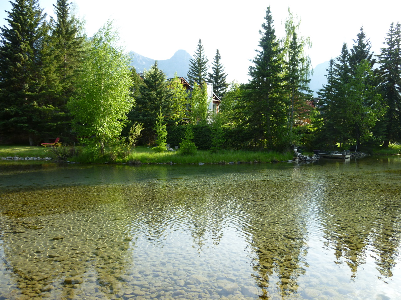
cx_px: 200
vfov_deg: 54.9
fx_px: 290
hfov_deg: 69.4
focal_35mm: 25
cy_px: 150
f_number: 3.3
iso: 80
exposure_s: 1/125
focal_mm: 4.5
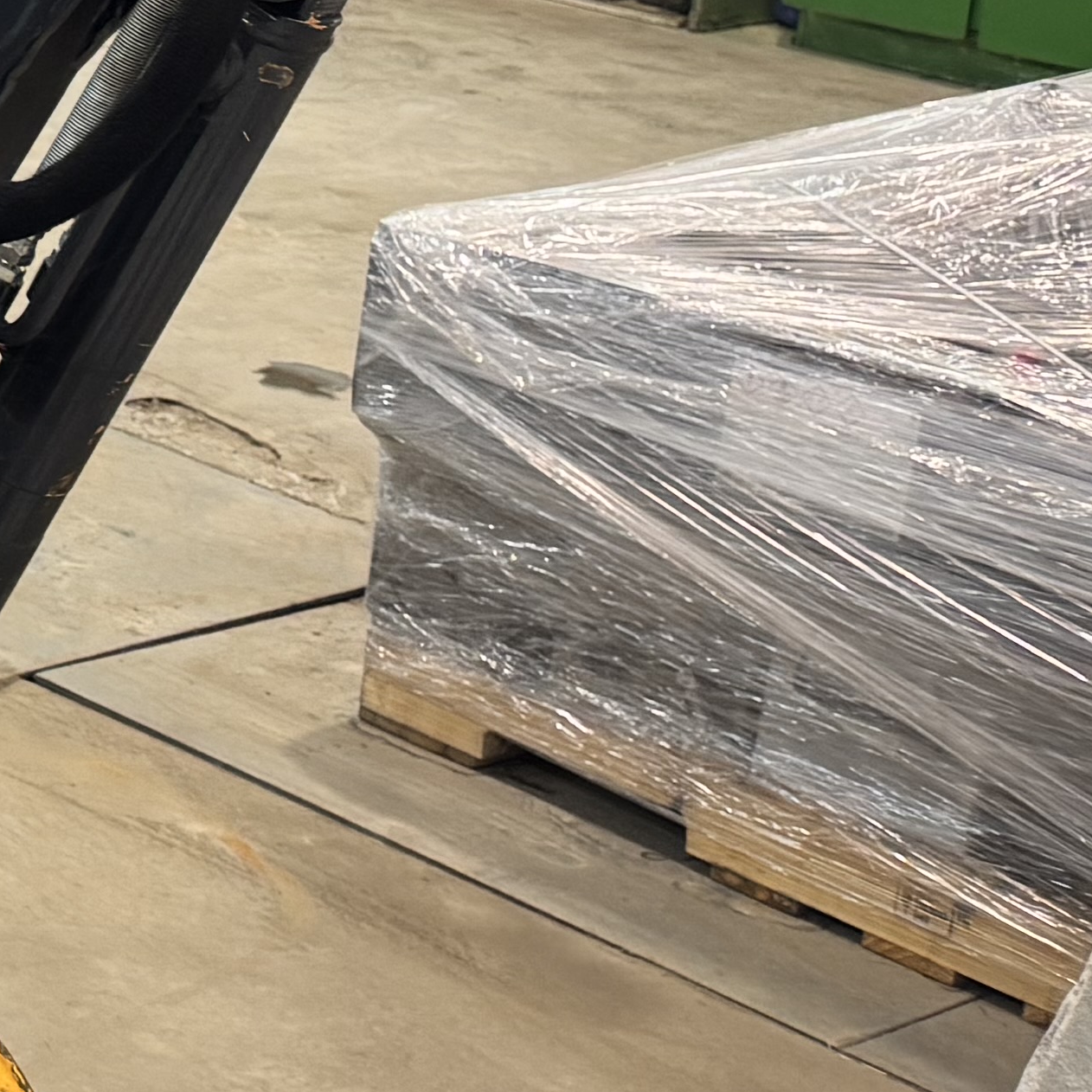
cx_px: -1173
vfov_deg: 17.5
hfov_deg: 14.6
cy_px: -102
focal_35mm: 96
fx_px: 3426
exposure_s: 1/60
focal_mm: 6.76
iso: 125
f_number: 1.78
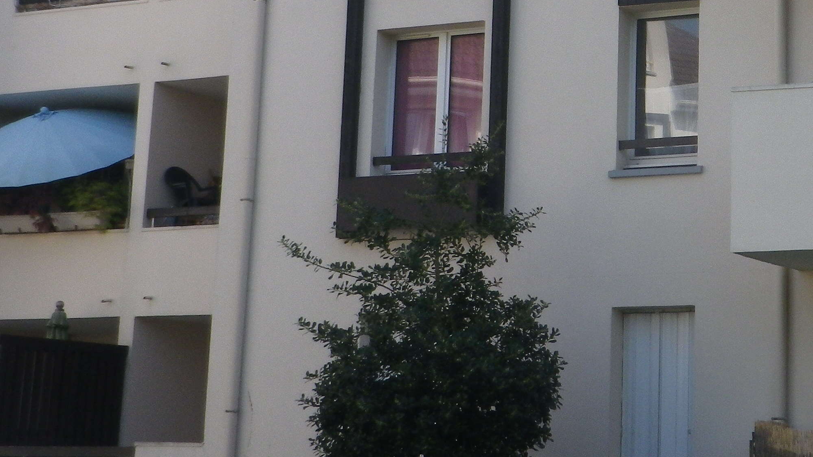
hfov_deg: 24.8
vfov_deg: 14.4
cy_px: 34
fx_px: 1789
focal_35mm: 83
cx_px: 736
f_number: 3.8
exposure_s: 1/400
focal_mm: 6
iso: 80
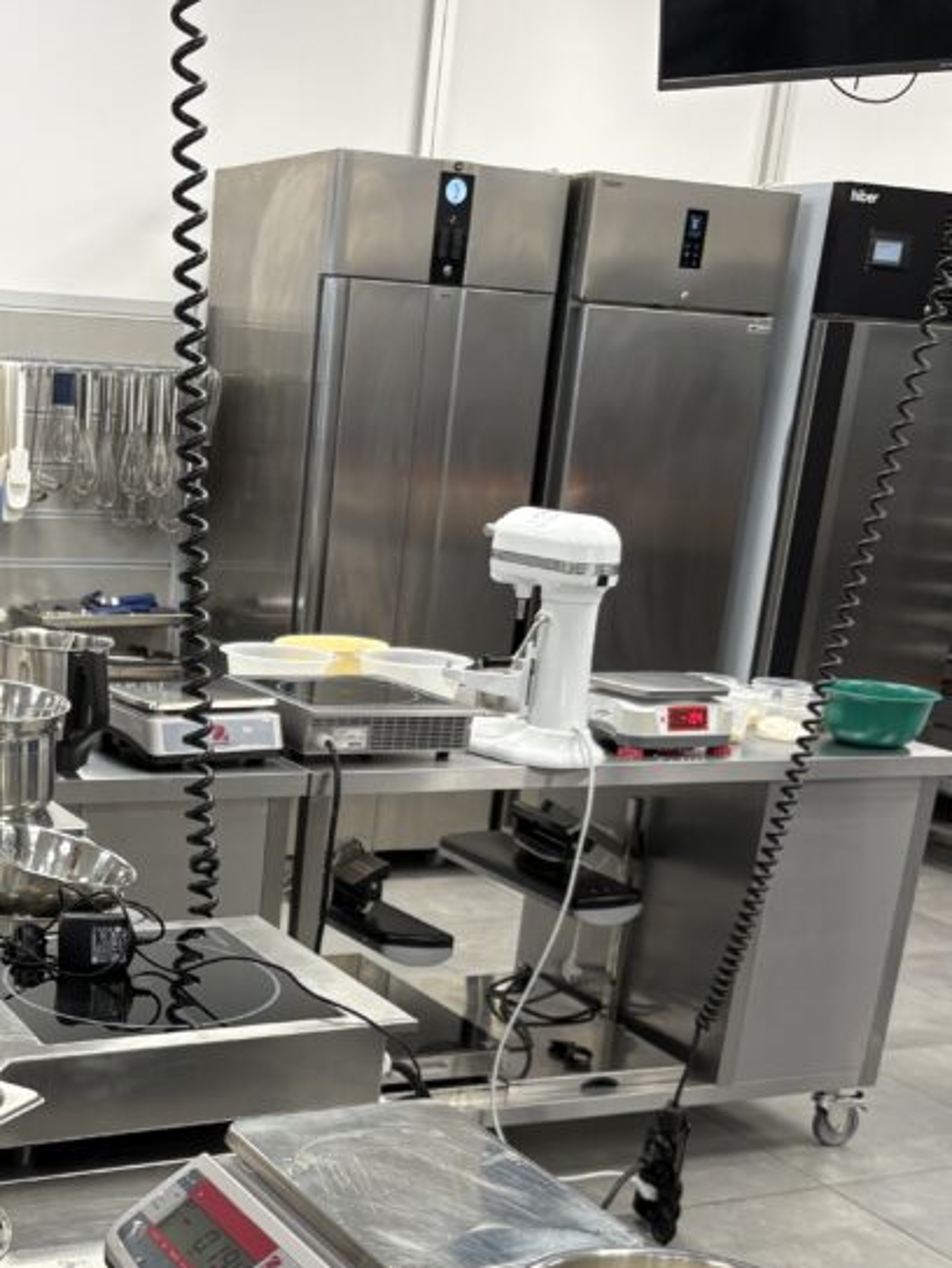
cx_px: 149
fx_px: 1795
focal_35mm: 49
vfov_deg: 37.3
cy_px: 1041
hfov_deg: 28.9
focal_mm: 5.96
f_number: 1.6
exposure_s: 1/100
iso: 64
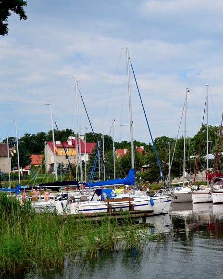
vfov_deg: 32.5
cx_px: 198
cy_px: 151
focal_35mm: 58
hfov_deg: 25.4
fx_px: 479
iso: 1000
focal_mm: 24
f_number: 4.5
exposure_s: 1/8000
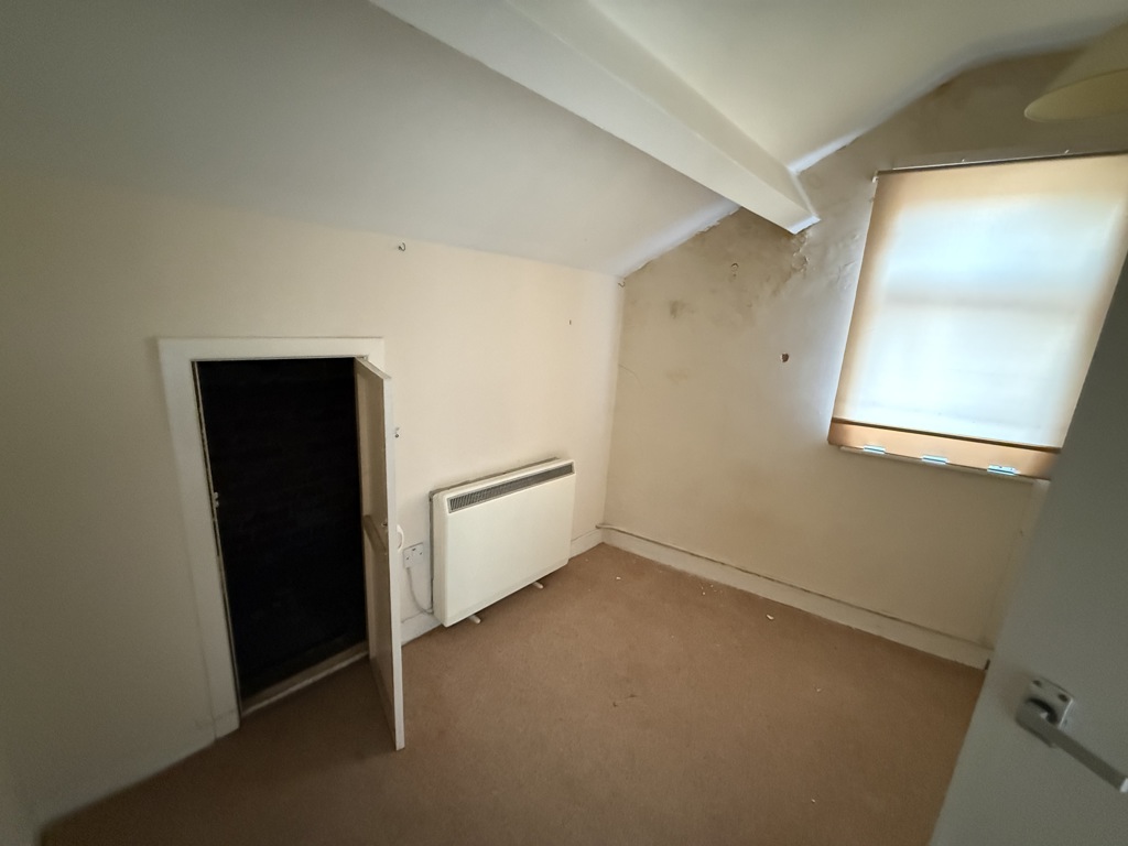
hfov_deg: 102.1
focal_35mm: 14
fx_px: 456
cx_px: 564
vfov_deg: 85.7
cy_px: 423
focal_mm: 2.22
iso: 1250
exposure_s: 1/56
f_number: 2.2
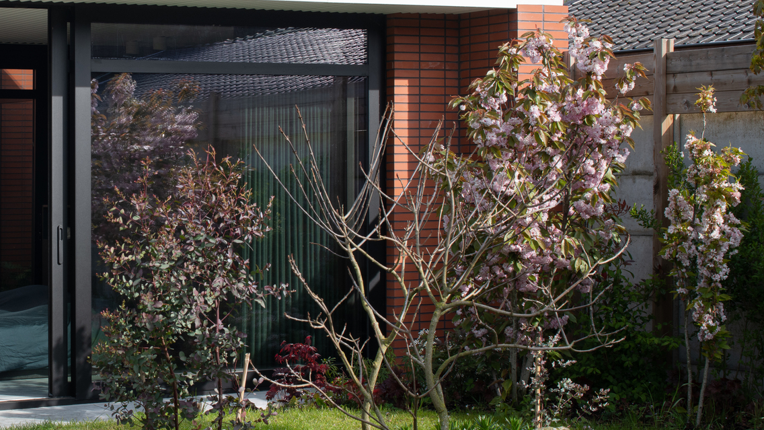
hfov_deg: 24.9
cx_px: 95
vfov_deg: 14.5
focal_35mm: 83
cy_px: 138
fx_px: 1681
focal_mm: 45
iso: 100
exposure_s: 1/50
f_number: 13
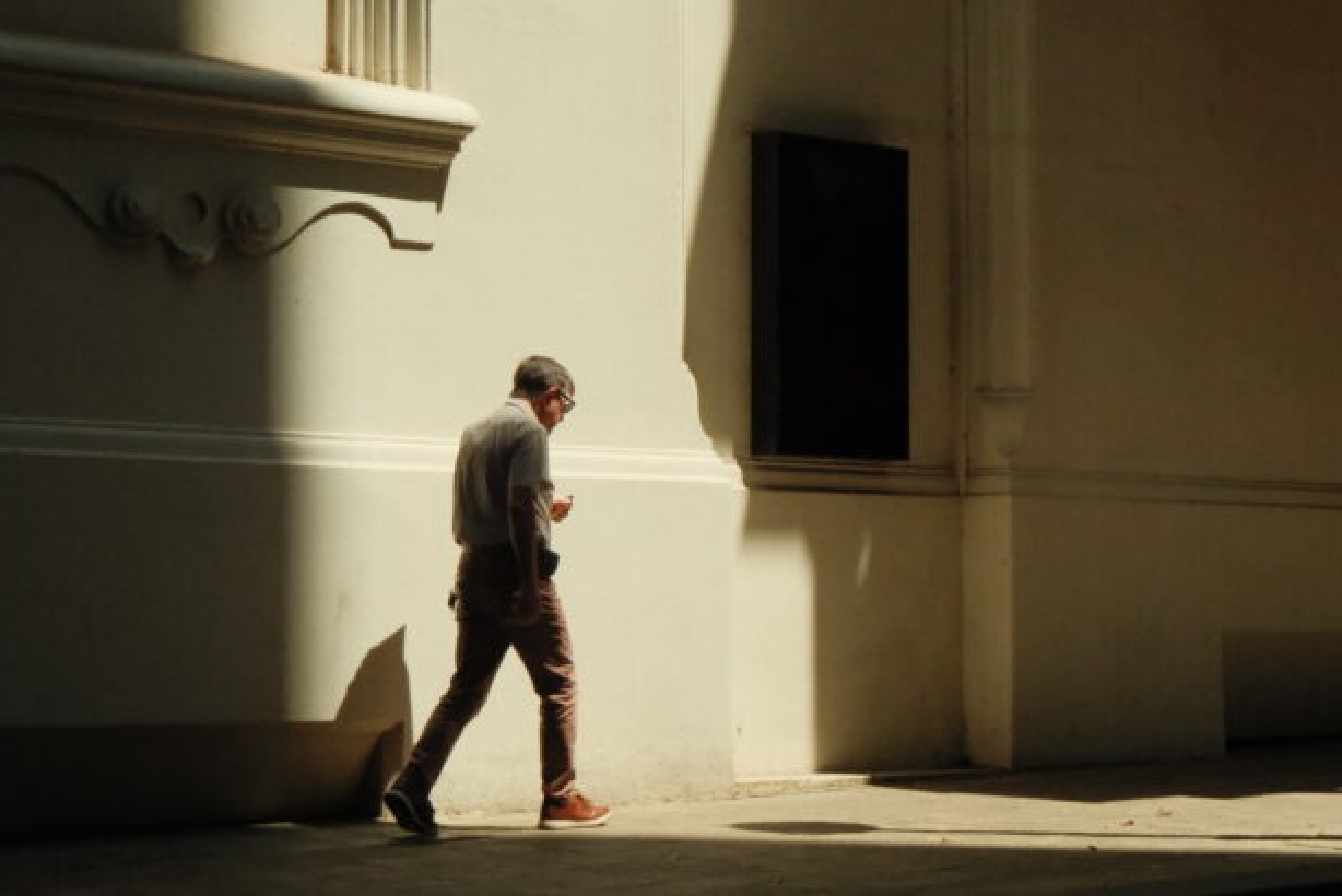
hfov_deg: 23.9
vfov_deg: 16.1
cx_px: 610
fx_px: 3170
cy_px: 448
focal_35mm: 85
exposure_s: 1/2700
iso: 6400
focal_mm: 45
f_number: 18
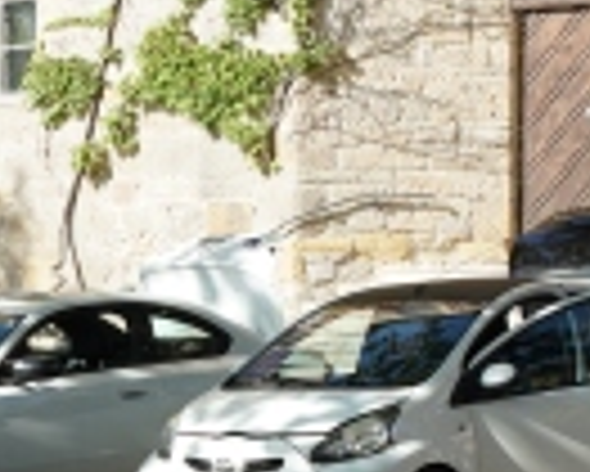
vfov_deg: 7.7
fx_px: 3512
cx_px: -108
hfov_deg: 9.5
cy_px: 454
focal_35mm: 201
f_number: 7.1
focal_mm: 40
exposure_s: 1/250
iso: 200
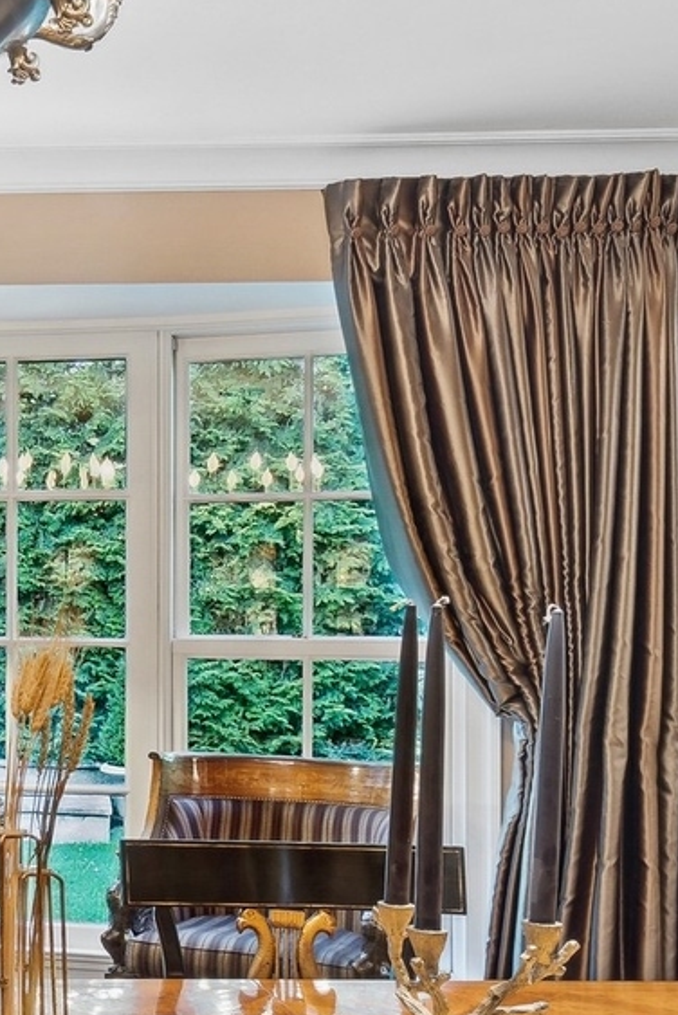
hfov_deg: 24.7
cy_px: 591
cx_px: -206
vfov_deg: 41.4
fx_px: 1338
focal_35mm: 47
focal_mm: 11
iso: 200
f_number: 9
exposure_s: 1
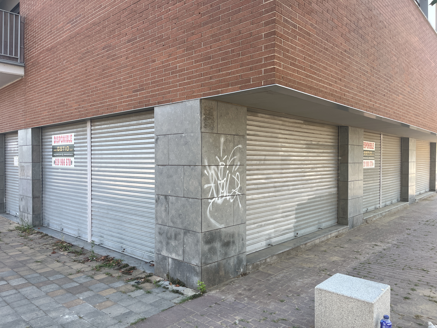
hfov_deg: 67.3
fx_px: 328
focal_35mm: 26
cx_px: 218
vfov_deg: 53.1
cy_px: 164
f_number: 1.6
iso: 50
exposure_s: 1/649
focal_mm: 5.1
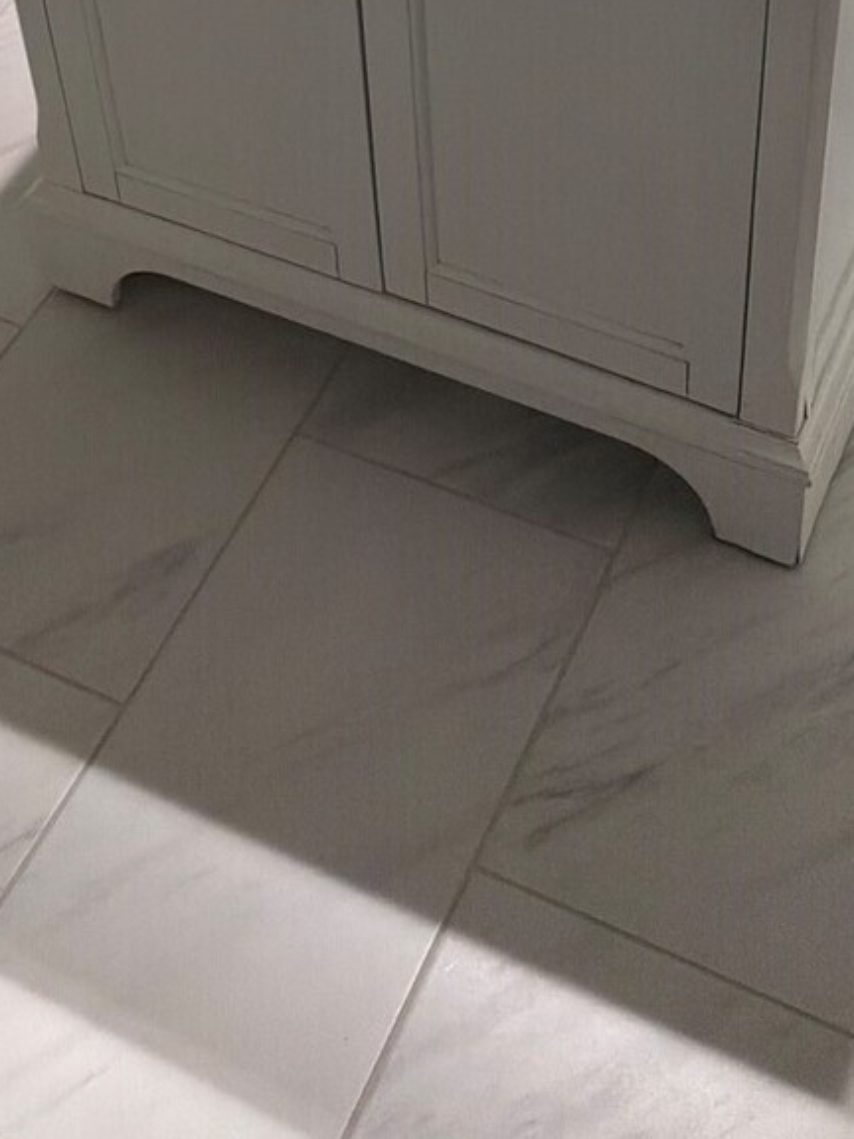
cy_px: -75
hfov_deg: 24.3
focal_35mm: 60
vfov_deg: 29.4
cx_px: 297
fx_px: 1974
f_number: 1.78
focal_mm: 6.76
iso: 400
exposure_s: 1/379
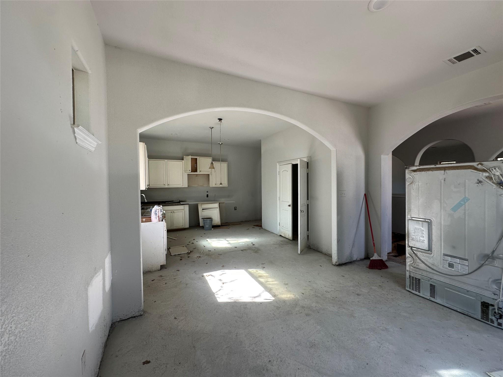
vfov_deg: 85.7
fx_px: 203
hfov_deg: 102.1
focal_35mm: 14
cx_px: 252
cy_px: 188
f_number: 2.2
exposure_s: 1/99
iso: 100
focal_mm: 2.22
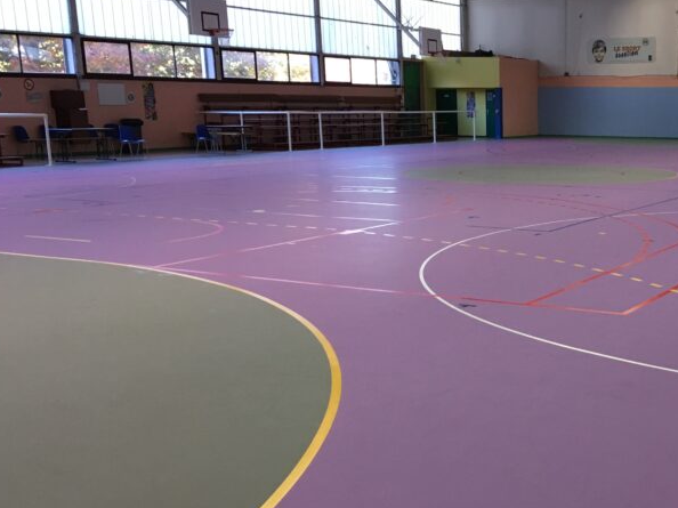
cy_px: 354
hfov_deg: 36.4
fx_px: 979
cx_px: 574
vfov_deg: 28.8
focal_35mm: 50
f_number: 2.2
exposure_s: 1/33
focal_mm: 4.15
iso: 50
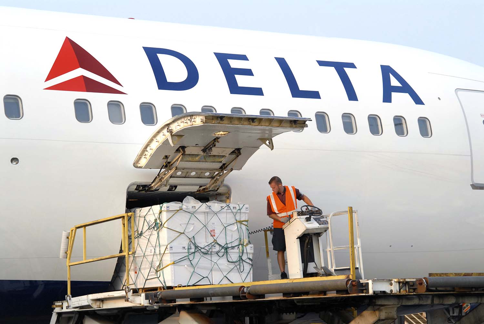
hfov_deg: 20.6
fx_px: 1333
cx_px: 242
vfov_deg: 13.9
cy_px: 162
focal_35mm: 99
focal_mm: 66
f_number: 5.6
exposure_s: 1/500
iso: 400
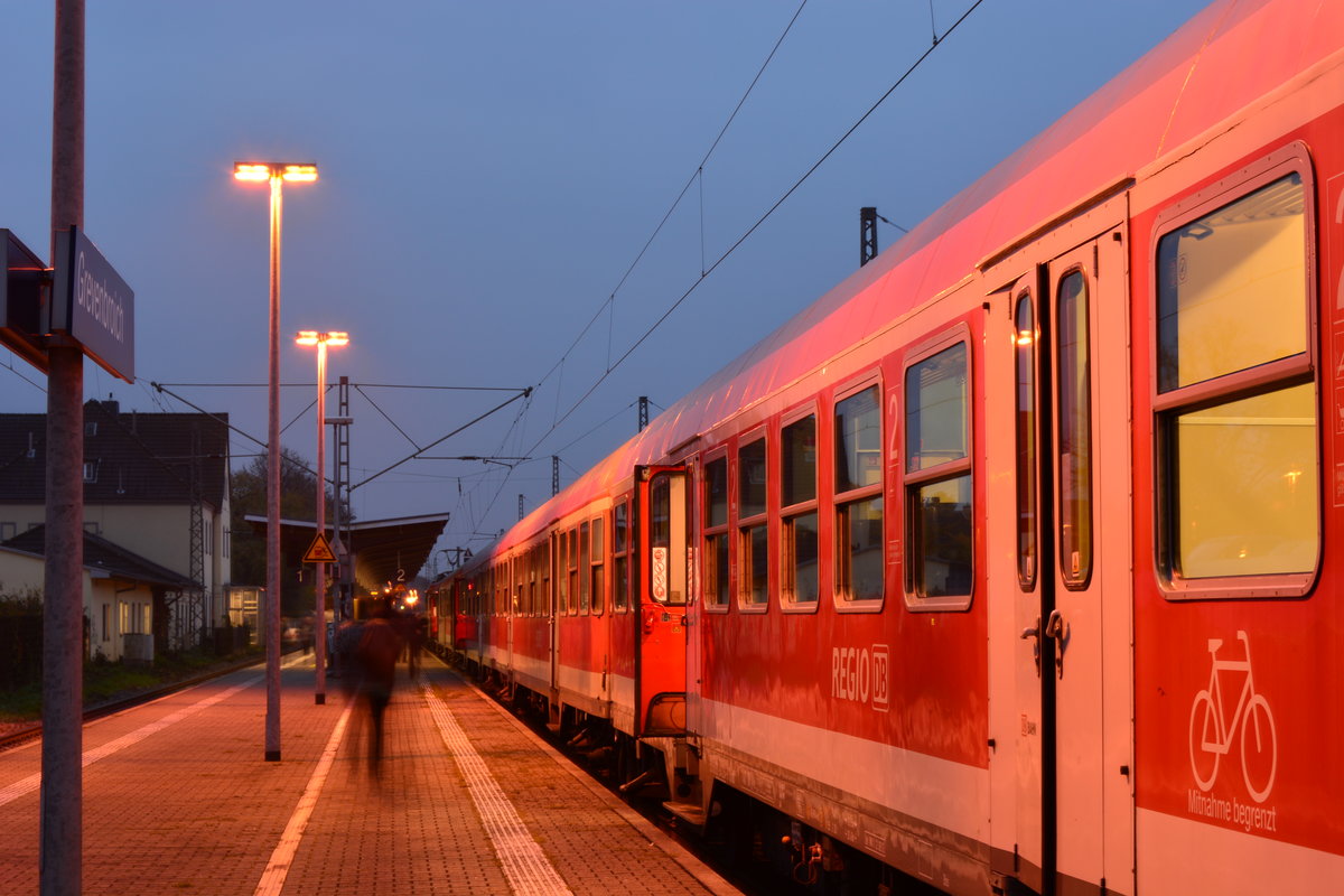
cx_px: 672
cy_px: 448
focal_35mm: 69
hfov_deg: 29.2
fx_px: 2576
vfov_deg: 19.7
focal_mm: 46
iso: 100
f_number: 9
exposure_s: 4
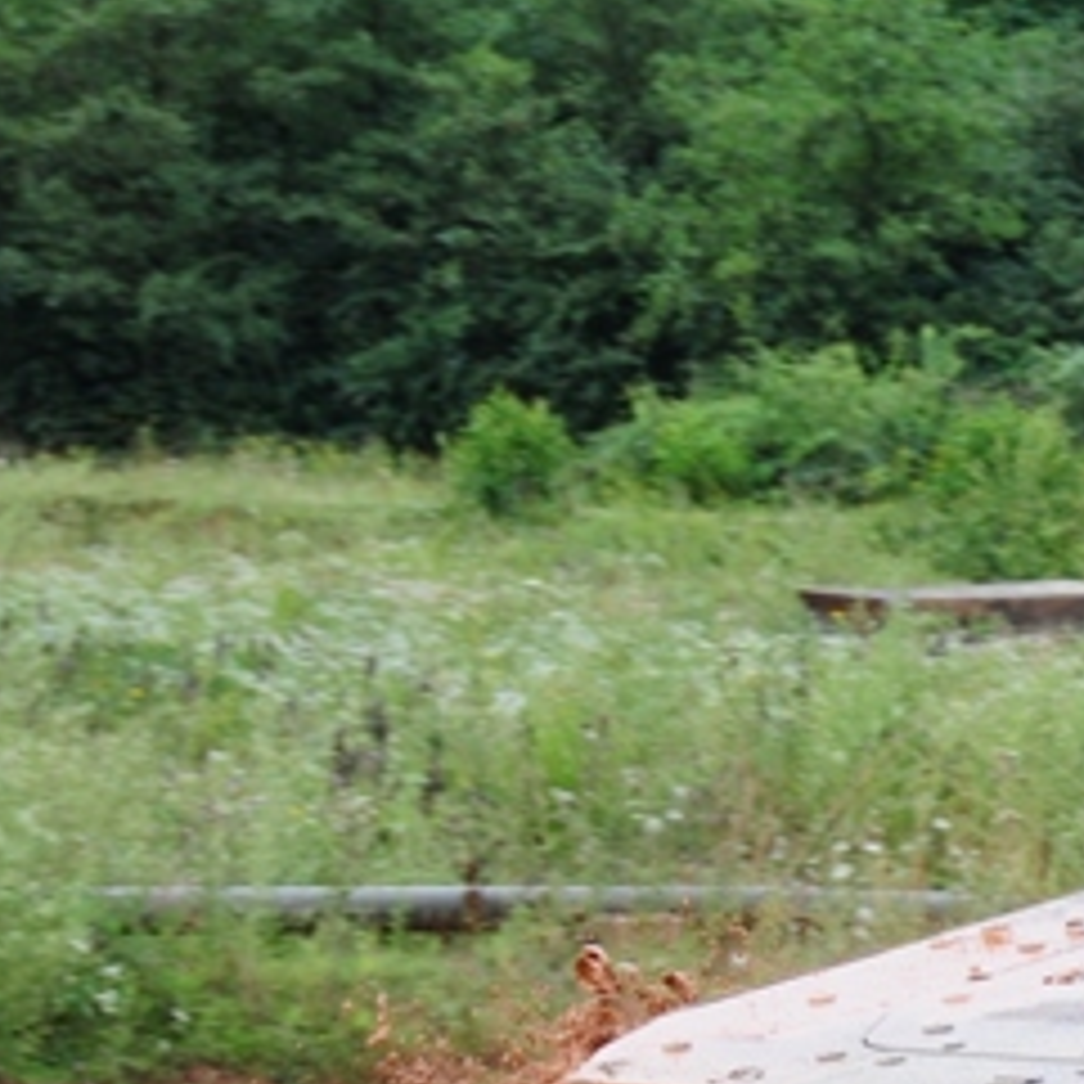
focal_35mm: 281
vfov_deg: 6.2
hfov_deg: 6.1
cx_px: 2024
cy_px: 1030
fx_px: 9956
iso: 250
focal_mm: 52
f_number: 7.1
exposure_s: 1/200
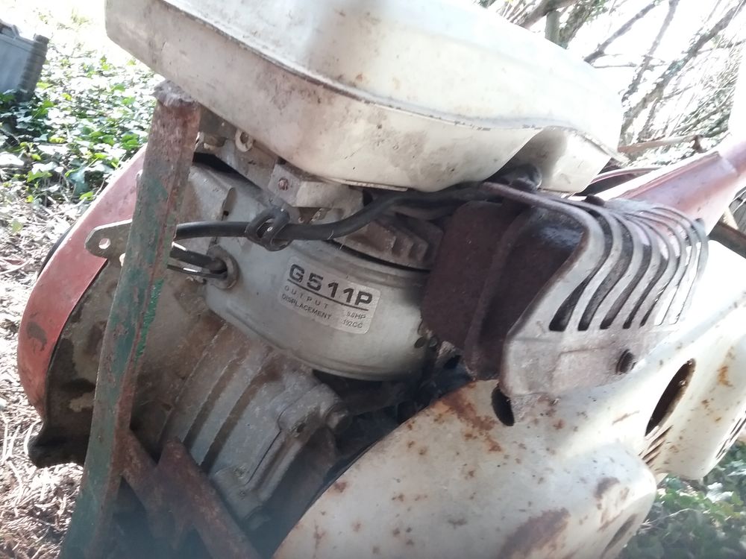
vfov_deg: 45.4
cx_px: 373
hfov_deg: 58.4
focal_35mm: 31
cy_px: 280
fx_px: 668
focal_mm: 3.3
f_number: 2.2
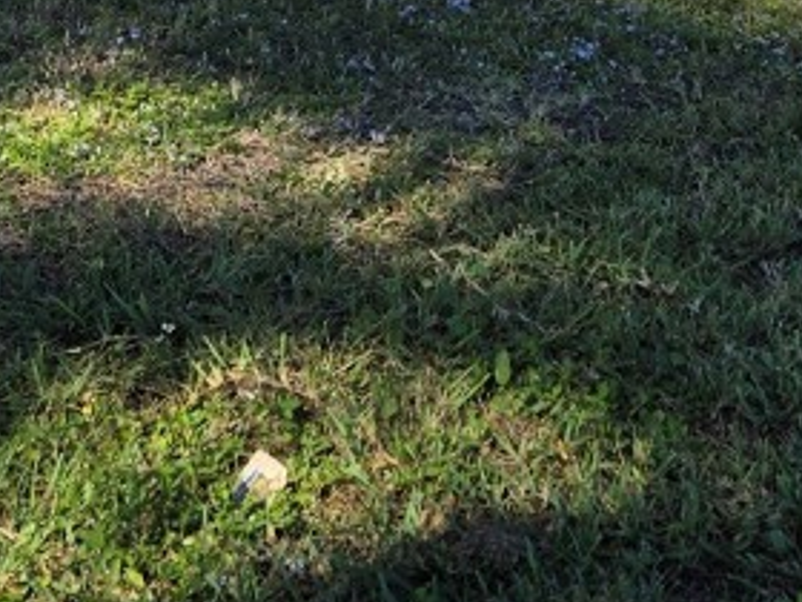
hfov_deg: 23.2
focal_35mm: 84
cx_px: 286
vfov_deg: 15.7
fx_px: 1946
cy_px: -376
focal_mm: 5.4
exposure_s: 1/2500
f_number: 1.8
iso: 25
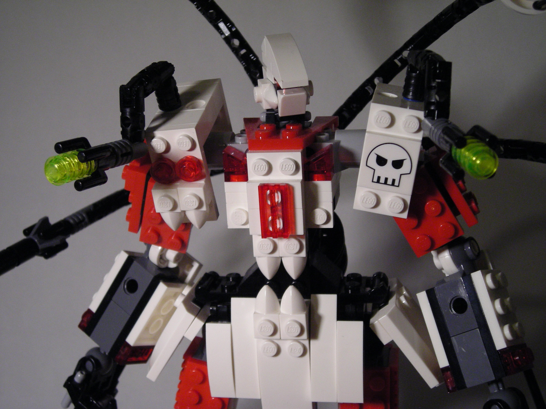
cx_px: 273
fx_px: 868
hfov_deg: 34.9
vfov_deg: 26.6
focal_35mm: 55
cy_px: 204
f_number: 3.6
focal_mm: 9.1
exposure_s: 1/17.5
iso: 200
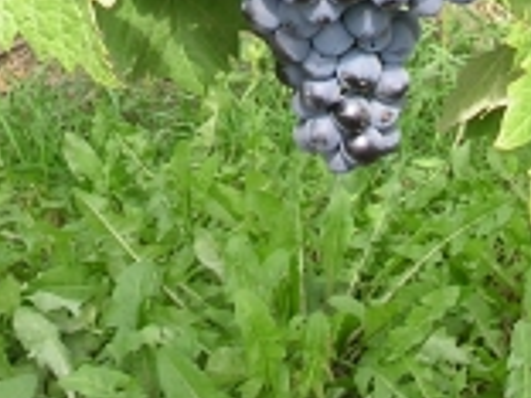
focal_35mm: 171
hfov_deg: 11.5
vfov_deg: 8.2
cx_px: 82
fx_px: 2623
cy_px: -424
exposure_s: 1/90
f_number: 4.5
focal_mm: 7.8
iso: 100
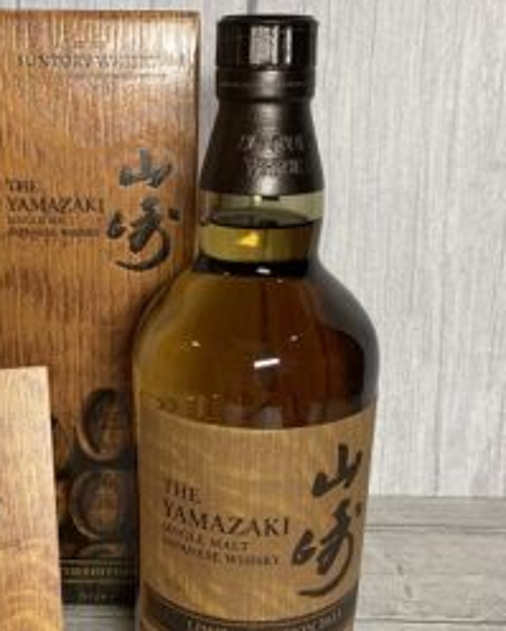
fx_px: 822
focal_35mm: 44
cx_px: 155
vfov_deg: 41.8
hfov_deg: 33.8
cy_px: 371
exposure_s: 1/60
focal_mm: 3.99
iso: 125
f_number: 1.8
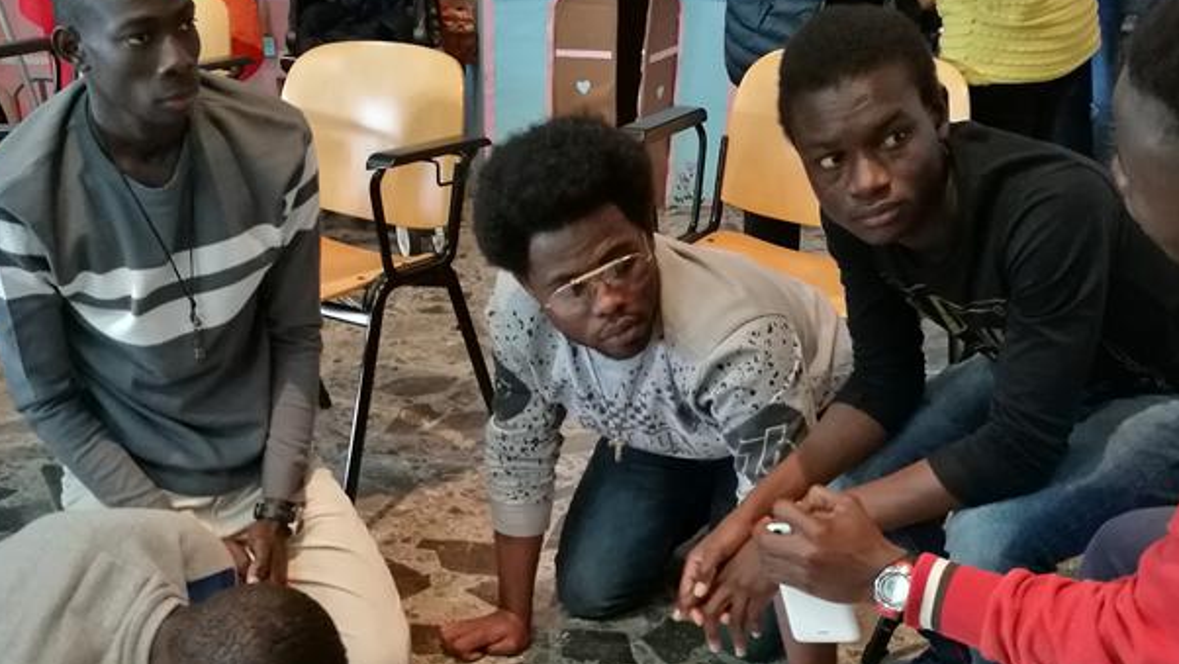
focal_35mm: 50
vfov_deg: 23.3
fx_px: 1564
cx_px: 570
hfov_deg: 41.3
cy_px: 597
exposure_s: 1/20
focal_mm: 4.5
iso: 640
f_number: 2.2
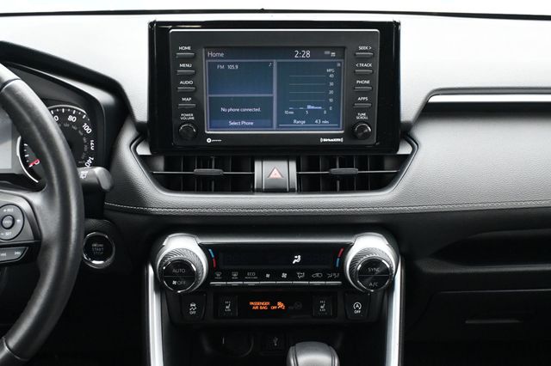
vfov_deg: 29.8
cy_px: 183
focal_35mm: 45
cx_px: 276
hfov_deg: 43.6
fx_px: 688
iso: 3200
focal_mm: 30
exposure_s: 1/100
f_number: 4.8
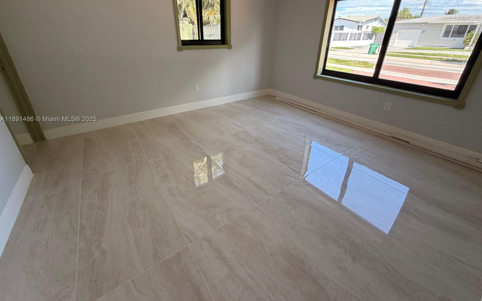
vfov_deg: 73.9
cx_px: 243
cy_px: 120
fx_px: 197
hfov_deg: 101.5
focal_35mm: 15
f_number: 2.2
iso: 160
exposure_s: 1/121
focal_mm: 2.22
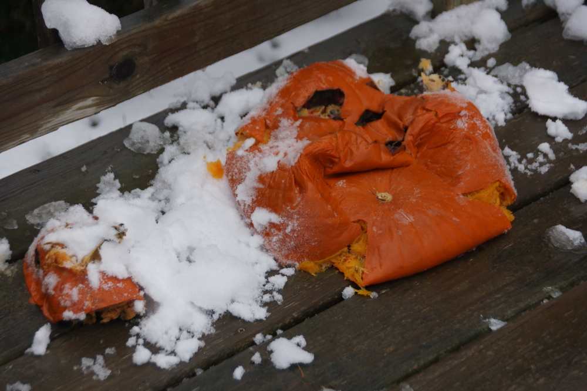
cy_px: 196
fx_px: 2078
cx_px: 294
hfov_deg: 16.1
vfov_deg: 10.7
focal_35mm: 128
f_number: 5.6
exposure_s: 1/160
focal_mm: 85
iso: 400
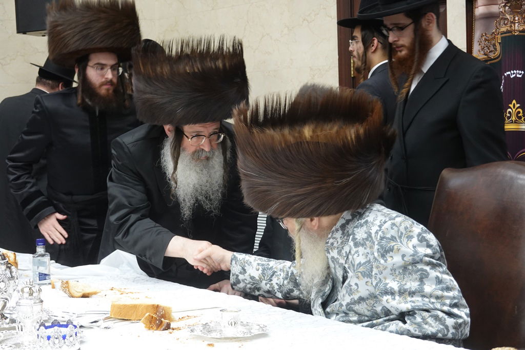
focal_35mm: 78
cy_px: 175
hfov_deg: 26.0
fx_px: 1138
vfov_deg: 17.5
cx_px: 262
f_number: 4
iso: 800
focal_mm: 28.54
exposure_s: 1/80
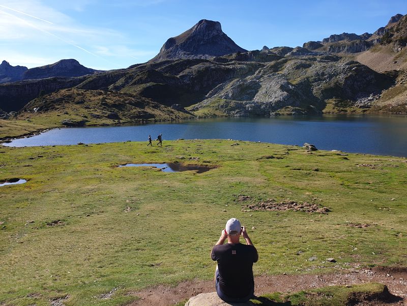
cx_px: 204
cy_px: 153
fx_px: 306
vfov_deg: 53.1
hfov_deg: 67.3
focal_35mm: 26
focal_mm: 4.3
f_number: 2.4
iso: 50
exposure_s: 1/1151
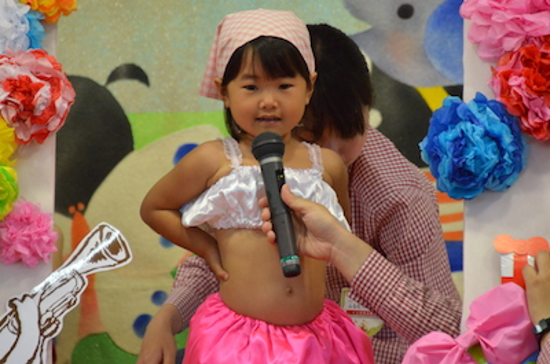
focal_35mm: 450
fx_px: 6861
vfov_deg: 3.0
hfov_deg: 4.6
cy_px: 182
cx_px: 275
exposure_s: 1/400
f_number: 5.6
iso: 5000
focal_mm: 300
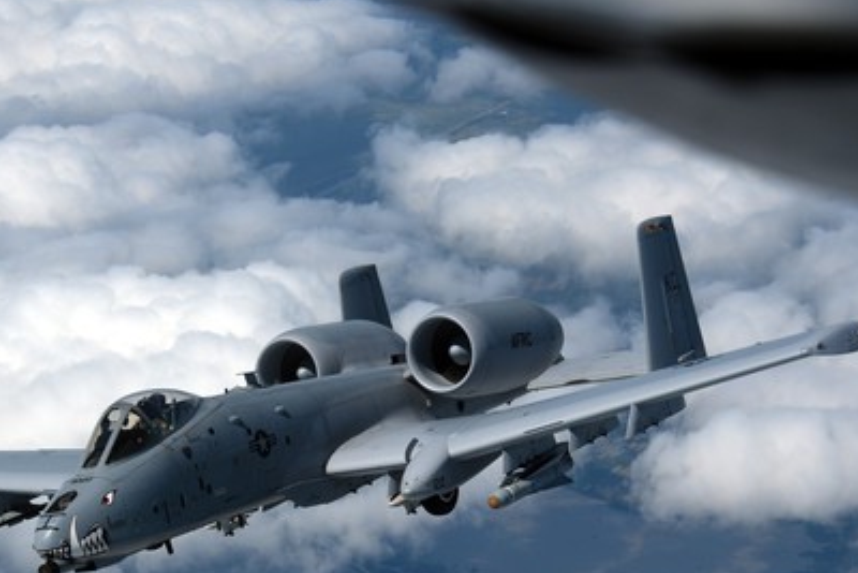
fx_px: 3815
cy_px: 430
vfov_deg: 8.6
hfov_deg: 12.8
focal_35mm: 160
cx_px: 266
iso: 250
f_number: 10
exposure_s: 1/1250
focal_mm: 100
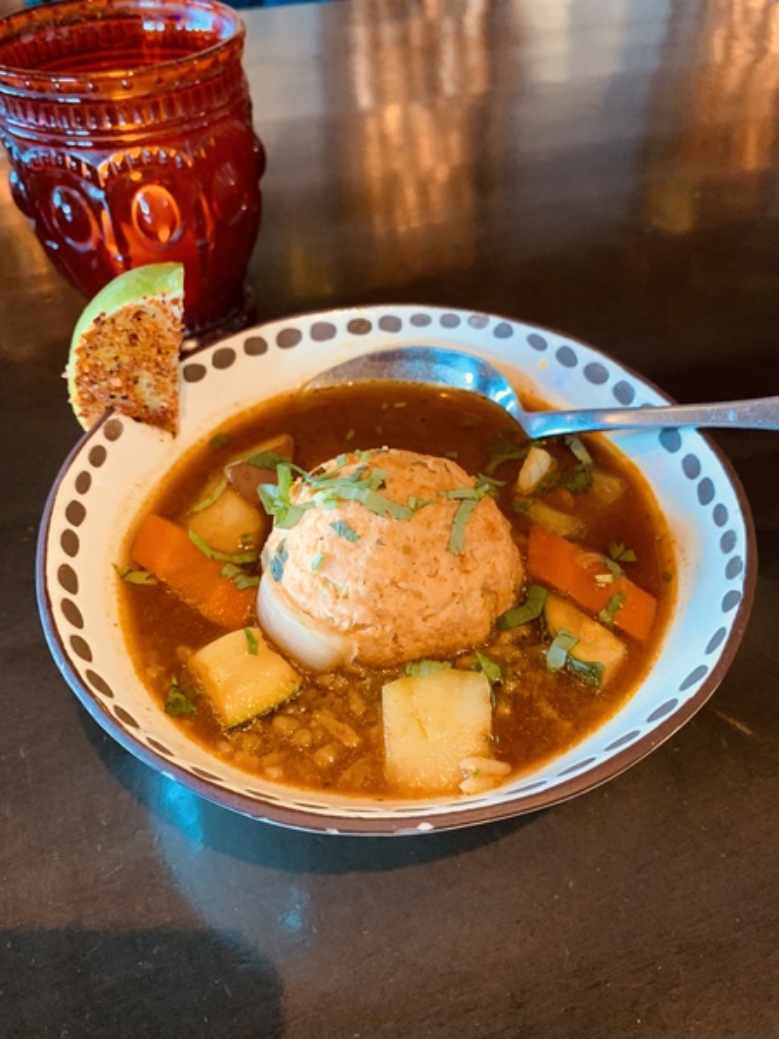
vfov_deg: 67.3
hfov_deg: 53.1
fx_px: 780
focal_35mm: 26
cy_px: 520
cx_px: 390
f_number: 1.8
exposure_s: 1/40
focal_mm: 4.25
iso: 400
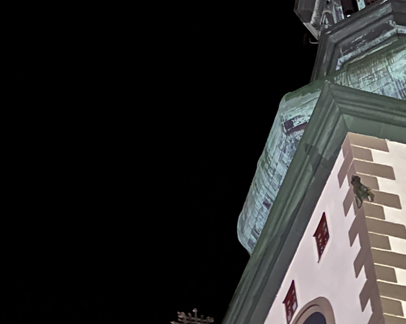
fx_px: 2343
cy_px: 15
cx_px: 251
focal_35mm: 195
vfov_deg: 7.9
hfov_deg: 9.9
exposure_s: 1/4
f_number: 2.8
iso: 1000
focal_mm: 9
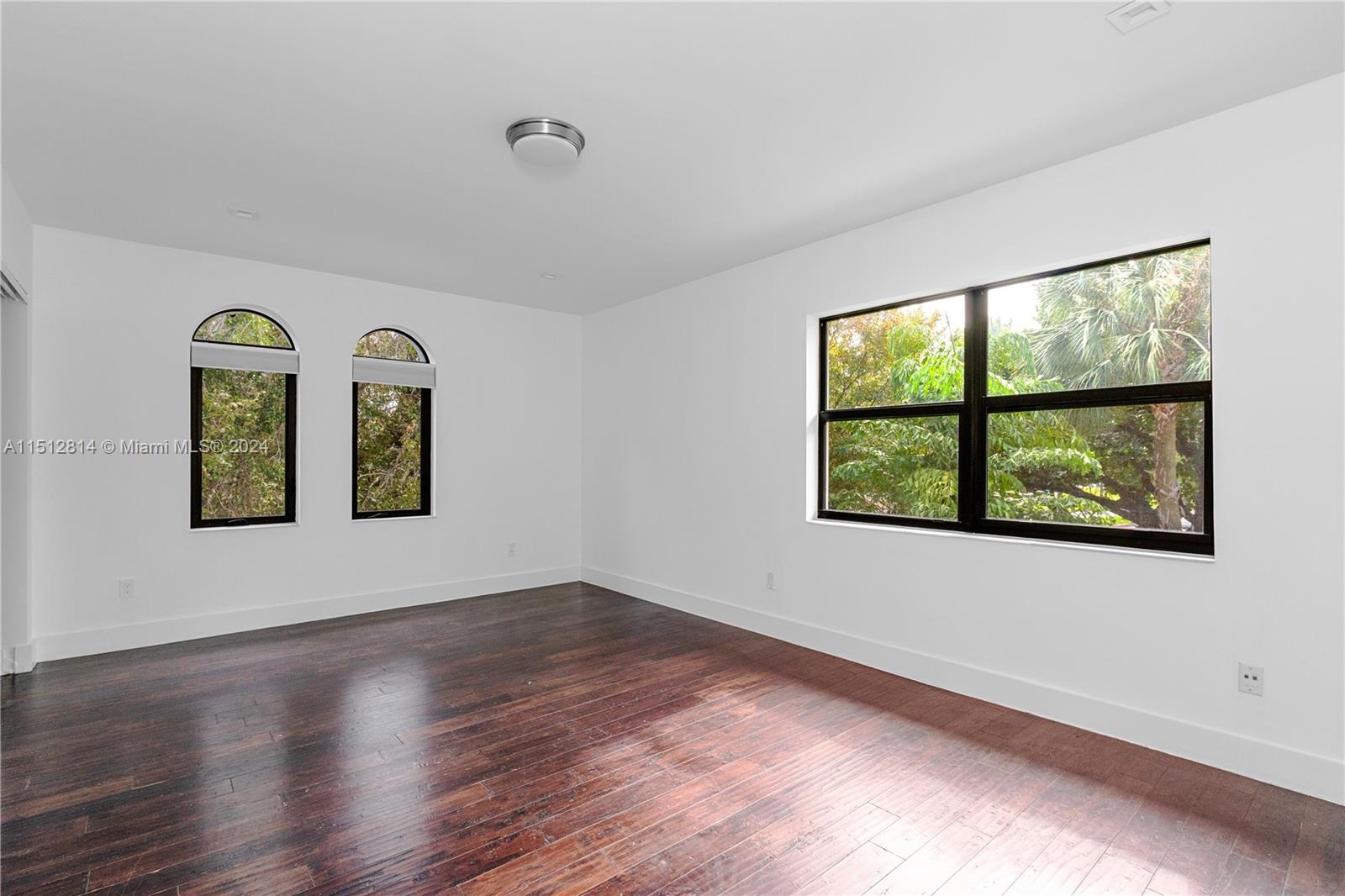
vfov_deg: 72.0
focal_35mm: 16
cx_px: 672
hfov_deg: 95.0
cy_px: 448
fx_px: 616
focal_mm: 11
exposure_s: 1/40
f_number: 4.5
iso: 500
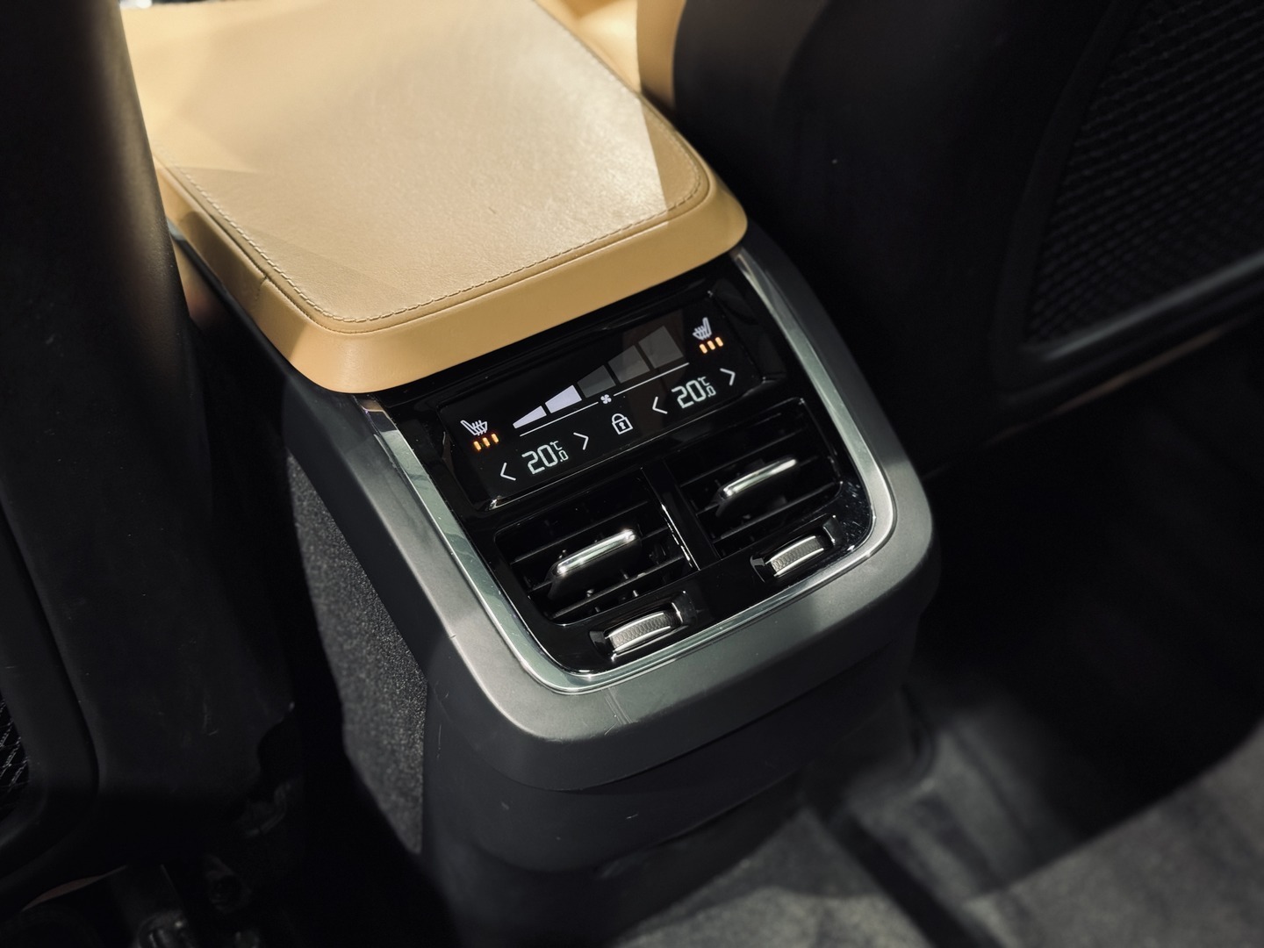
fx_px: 1753
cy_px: 474
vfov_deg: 30.3
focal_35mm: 48
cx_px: 632
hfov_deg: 39.7
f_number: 1.78
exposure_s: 1/25
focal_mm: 6.76
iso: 500
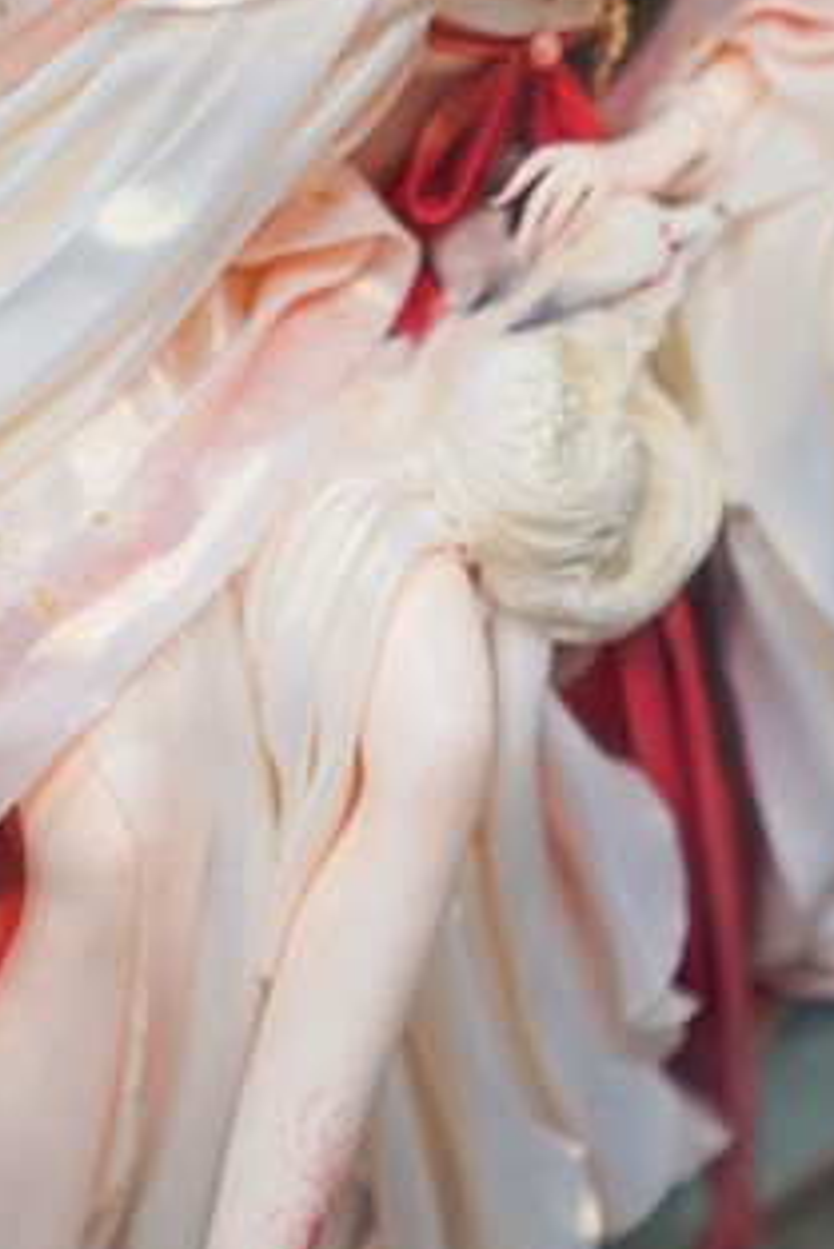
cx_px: 607
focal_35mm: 190
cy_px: 259
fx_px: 6595
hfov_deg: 7.2
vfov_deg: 10.8
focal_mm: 70
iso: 200
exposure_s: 1/80
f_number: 2.8
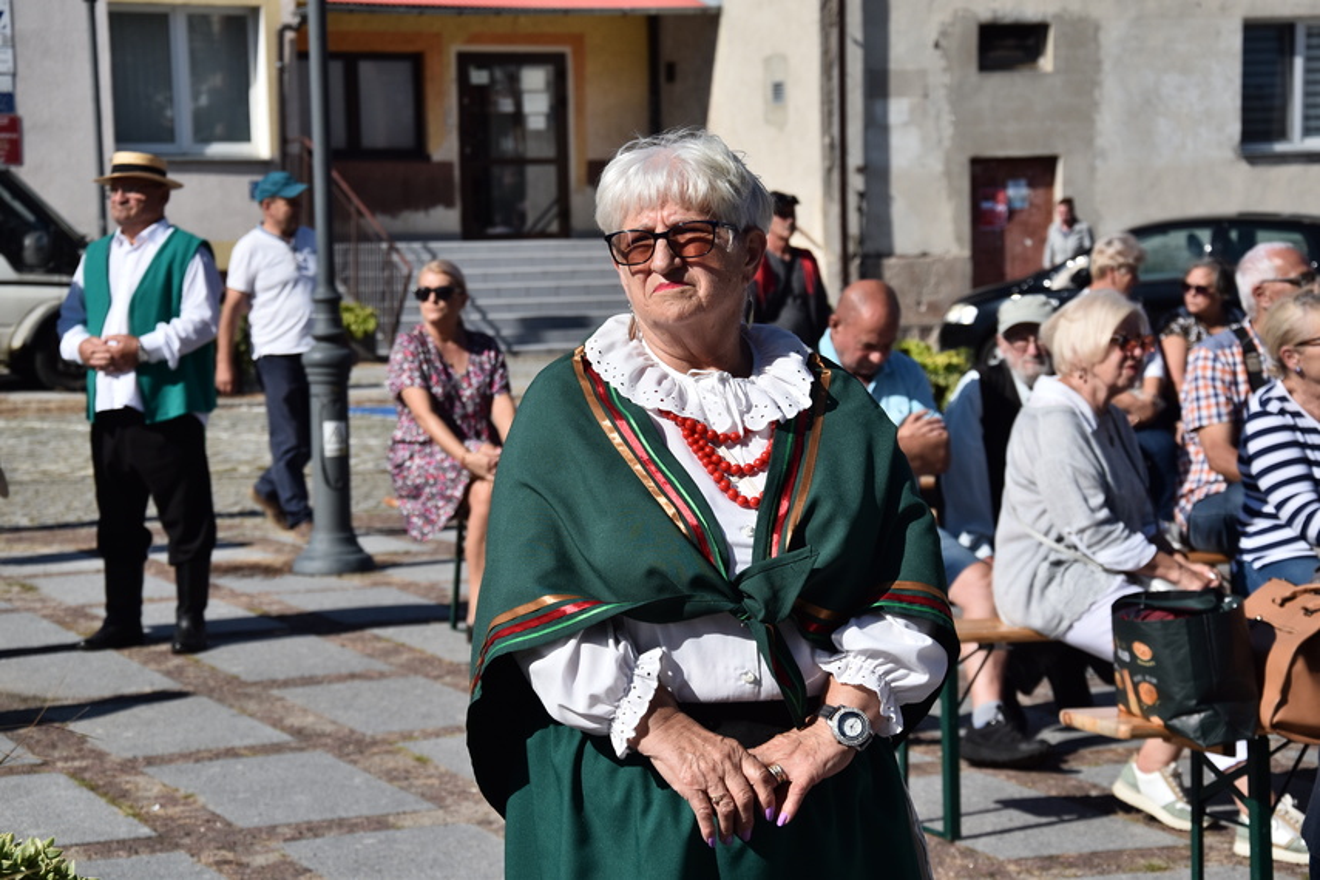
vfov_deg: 15.7
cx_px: 660
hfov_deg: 23.4
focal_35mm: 87
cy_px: 440
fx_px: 3190
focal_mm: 58
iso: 100
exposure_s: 1/2000
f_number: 6.3
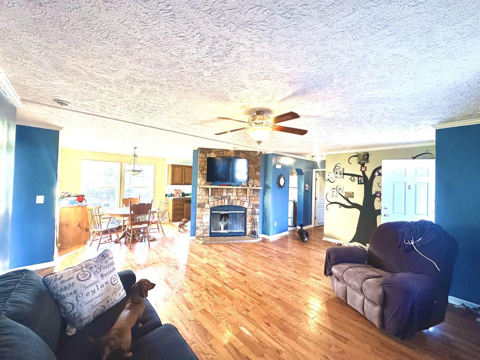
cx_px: 240
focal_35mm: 14
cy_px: 180
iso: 250
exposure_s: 1/60
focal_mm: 2.22
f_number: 2.2
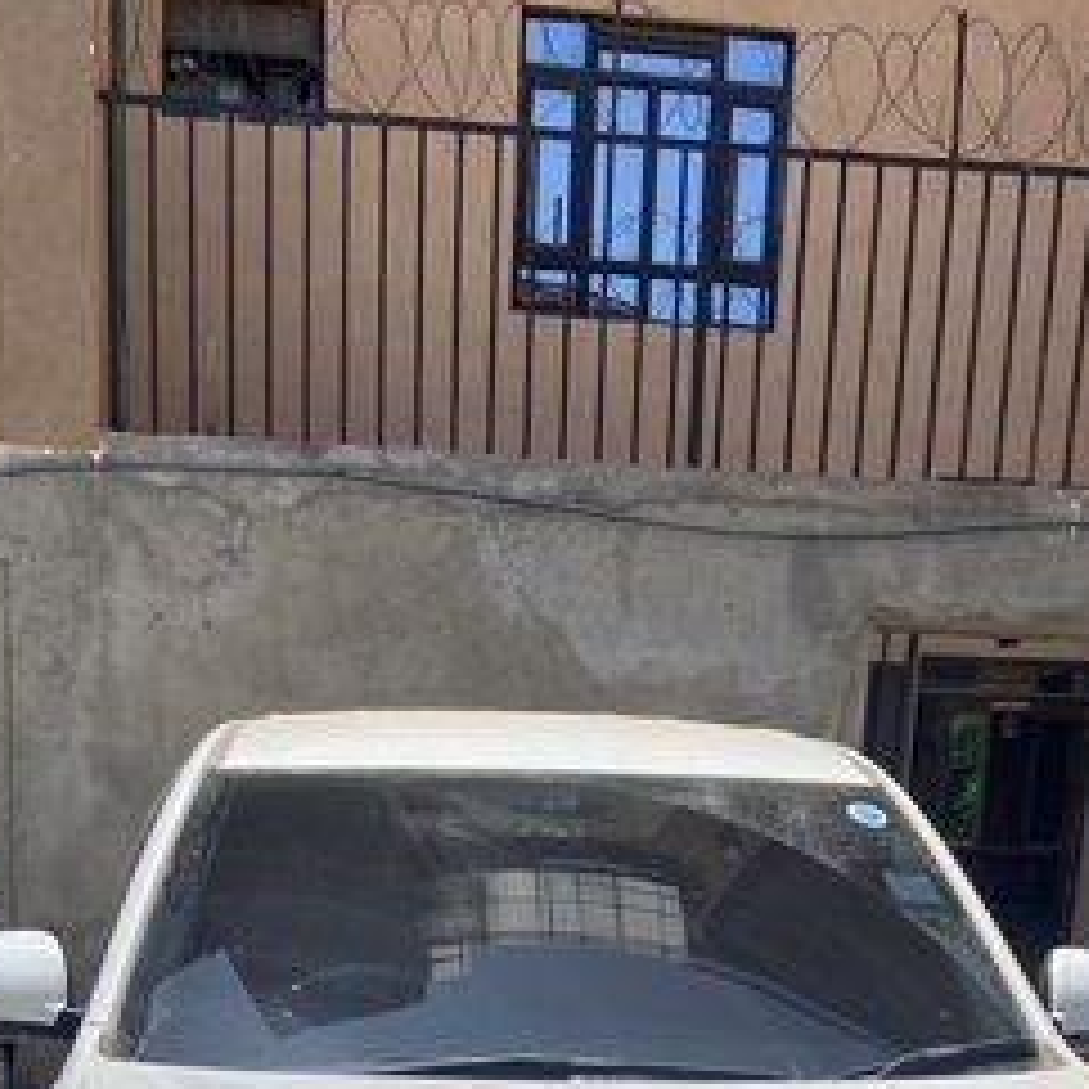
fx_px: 2029
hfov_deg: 30.0
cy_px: 1264
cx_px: 585
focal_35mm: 57
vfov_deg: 27.0
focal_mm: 4.25
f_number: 1.8
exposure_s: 1/3497
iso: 32
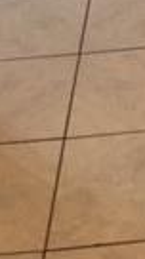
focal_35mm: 149
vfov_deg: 11.9
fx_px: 1024
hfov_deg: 7.7
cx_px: 321
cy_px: -347
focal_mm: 4.15
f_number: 2.2
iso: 50
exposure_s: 1/15
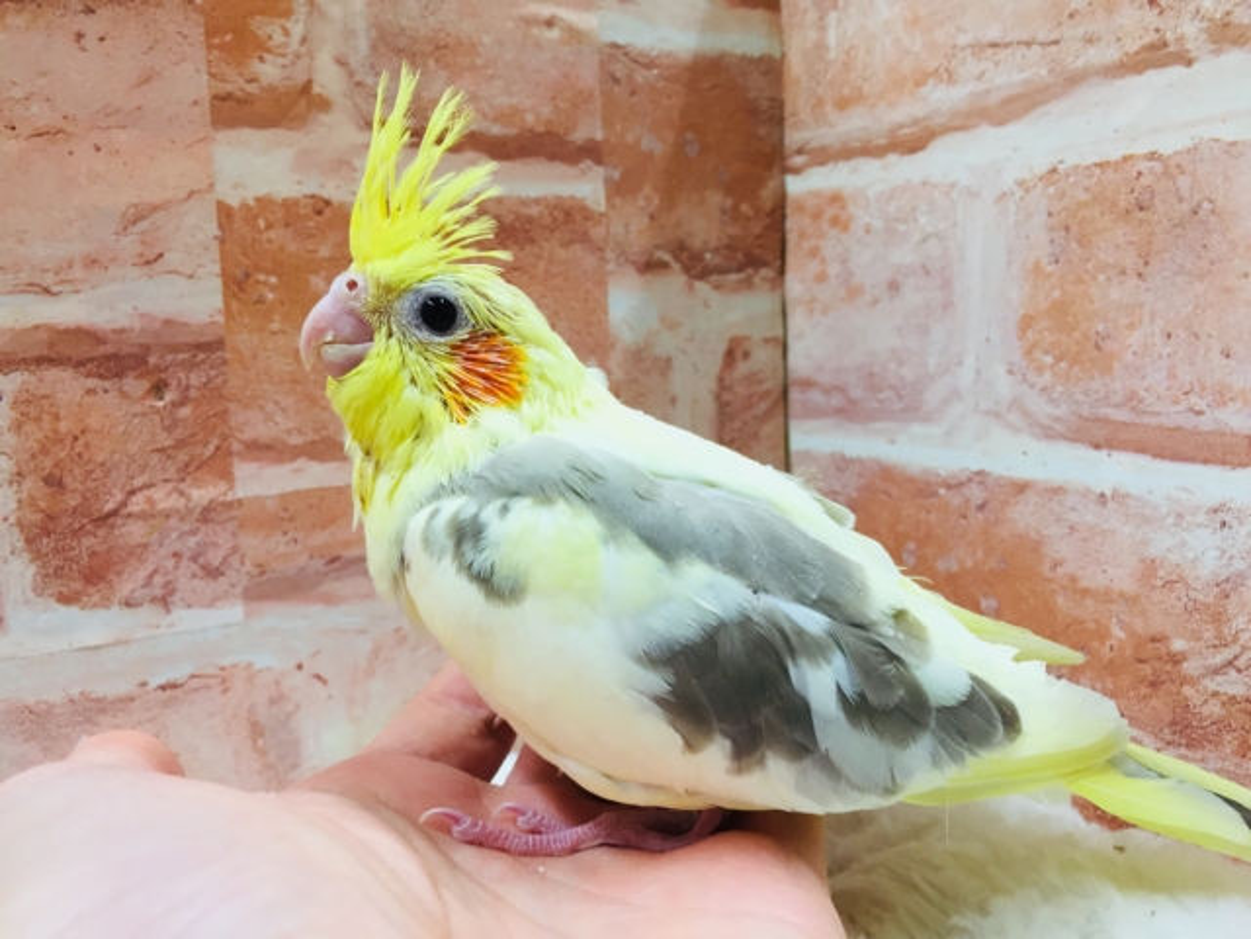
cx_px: 626
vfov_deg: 48.2
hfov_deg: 61.7
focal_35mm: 29
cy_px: 470
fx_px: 1048
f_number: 2.2
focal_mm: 4.15
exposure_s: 1/30
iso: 32
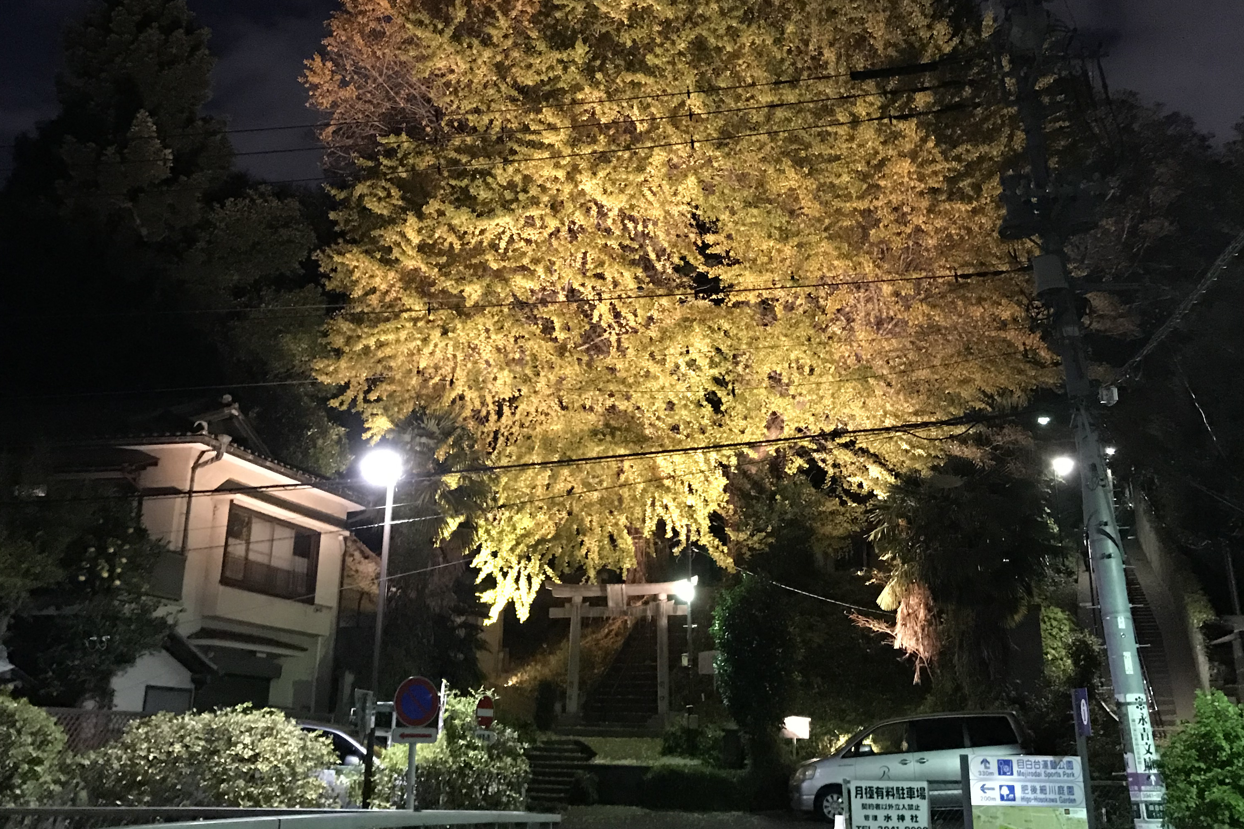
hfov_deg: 49.6
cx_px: 622
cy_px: 248
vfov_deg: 33.8
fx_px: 1347
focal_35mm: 39
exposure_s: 1/4
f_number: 1.8
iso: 125
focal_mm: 3.99
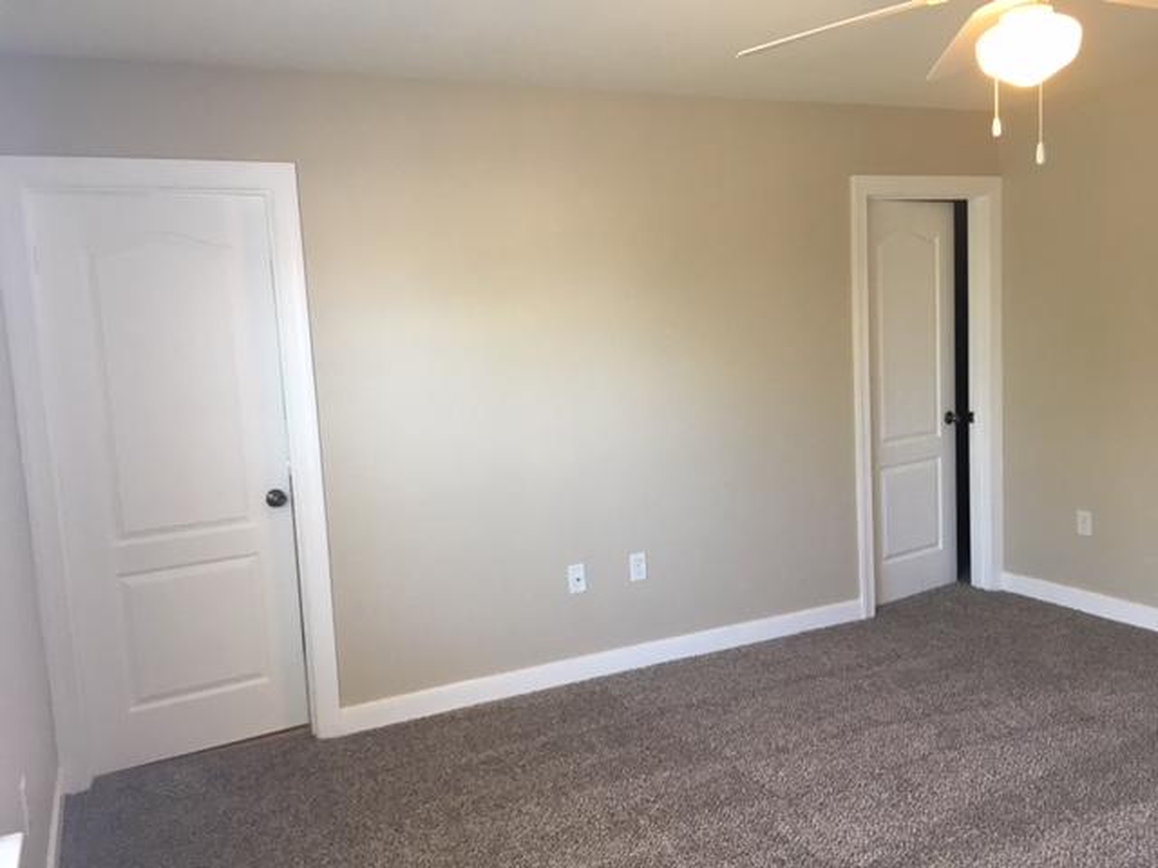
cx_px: 579
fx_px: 970
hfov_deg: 61.7
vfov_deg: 48.2
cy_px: 434
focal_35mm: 29
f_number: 2.2
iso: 50
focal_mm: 4.15
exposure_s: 1/30
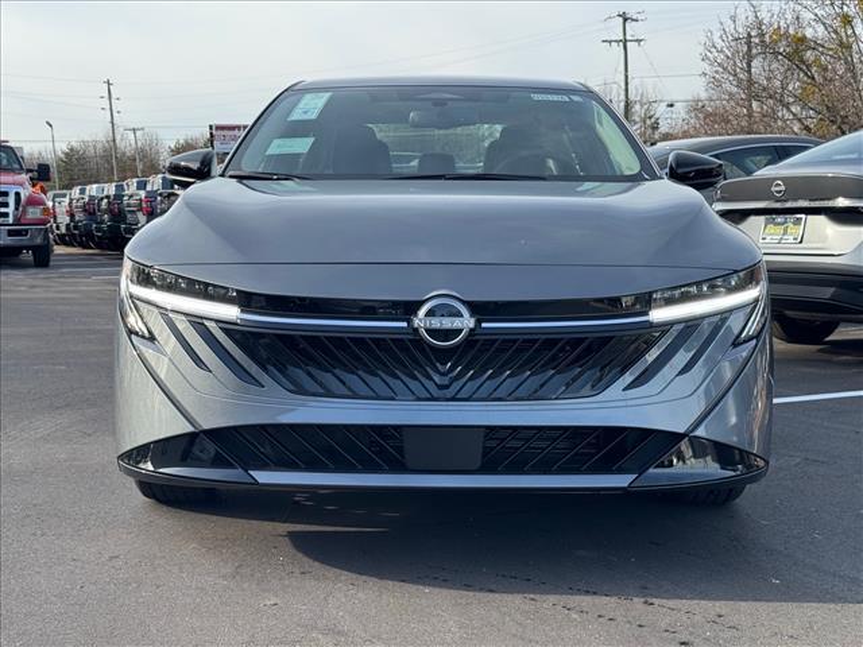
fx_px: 1197
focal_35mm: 48
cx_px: 432
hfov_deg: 39.7
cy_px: 324
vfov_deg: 30.3
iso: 64
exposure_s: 1/1287
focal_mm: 6.76
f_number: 1.78
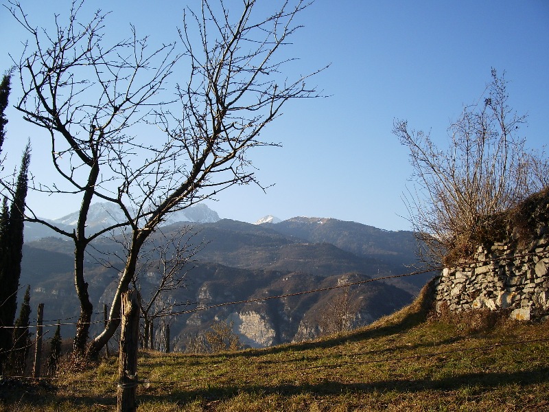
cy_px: 206
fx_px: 555
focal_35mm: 35
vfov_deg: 40.7
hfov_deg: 52.6
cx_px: 274
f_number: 4.3
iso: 80
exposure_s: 1/320
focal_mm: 5.8
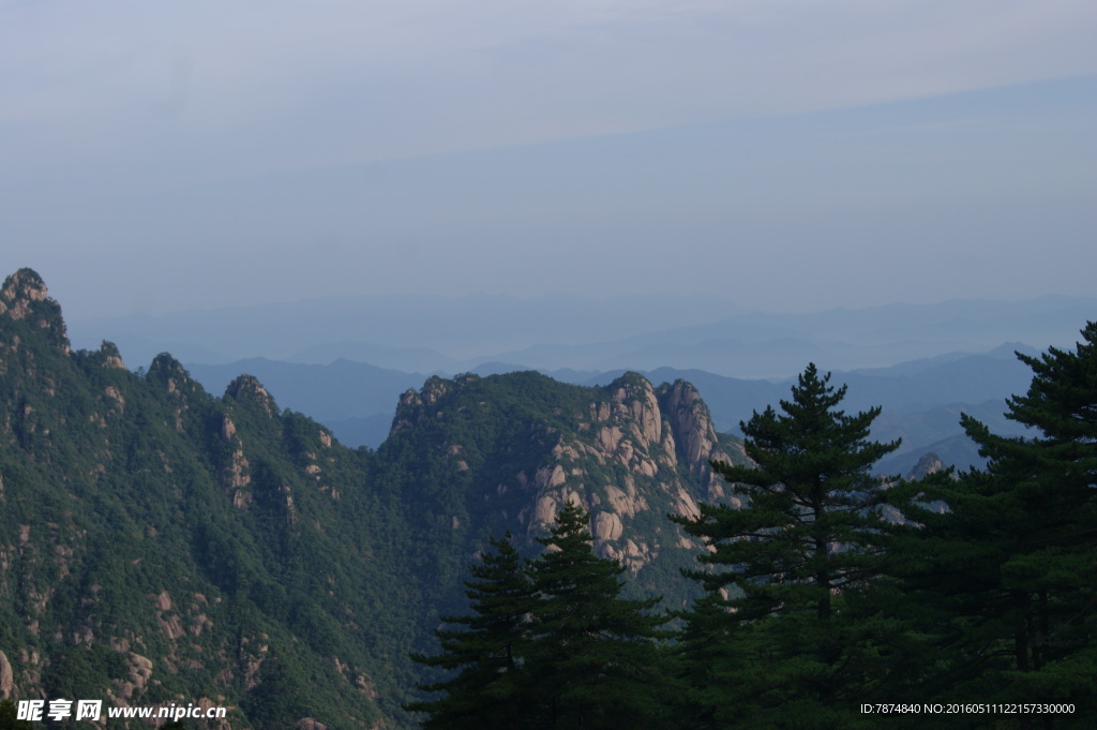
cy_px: 365
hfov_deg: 29.9
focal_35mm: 68
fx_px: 2055
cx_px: 548
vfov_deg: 20.1
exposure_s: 1/250
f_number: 7.1
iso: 100
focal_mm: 45
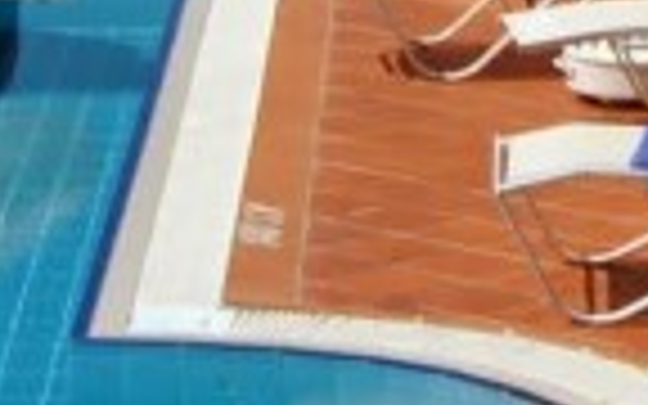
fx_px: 5174
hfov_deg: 6.9
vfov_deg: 4.5
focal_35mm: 293
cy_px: -202
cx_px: 1280
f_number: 9
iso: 100
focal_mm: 24
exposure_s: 1/320
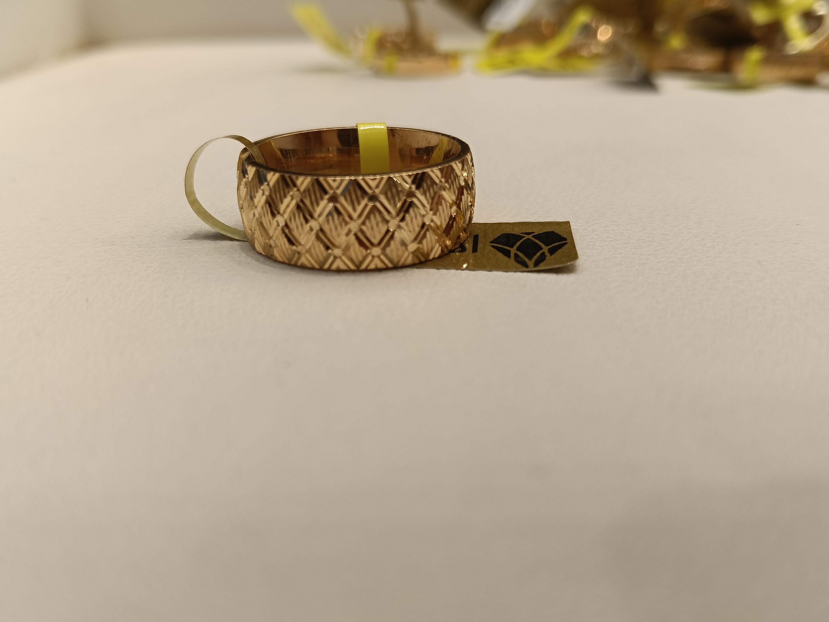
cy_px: 319
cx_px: 415
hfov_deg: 63.4
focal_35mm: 28
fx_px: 671
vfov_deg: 49.7
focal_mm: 3.98
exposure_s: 1/100
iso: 125
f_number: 1.8
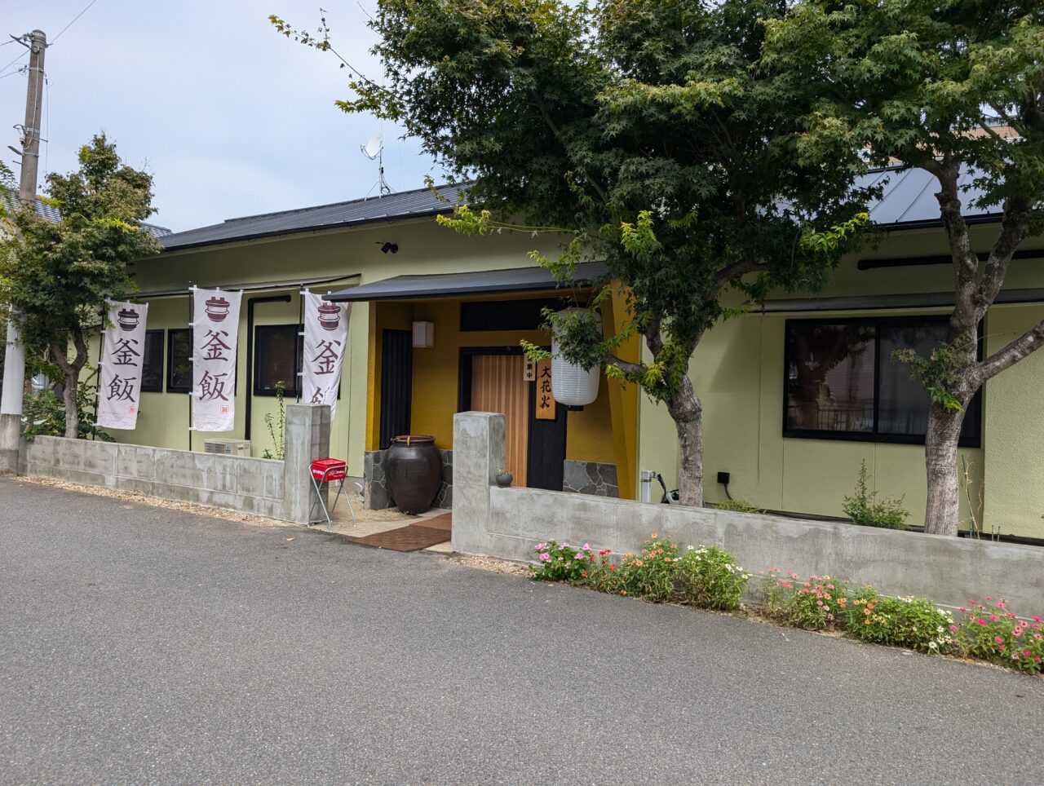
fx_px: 725
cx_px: 522
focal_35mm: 24
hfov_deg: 71.5
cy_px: 393
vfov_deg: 56.9
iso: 21
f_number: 1.68
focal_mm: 6.9
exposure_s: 1/771
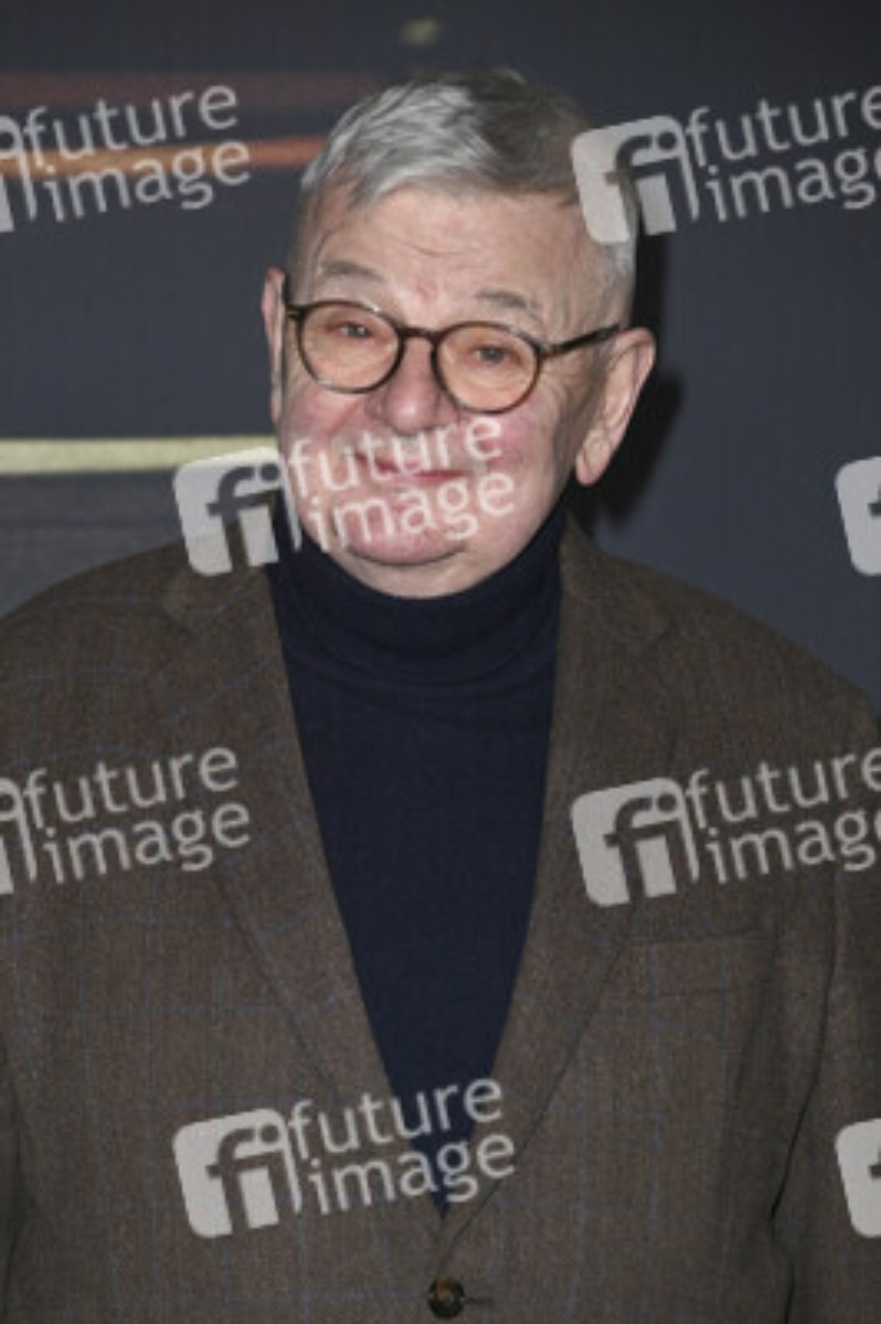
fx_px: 5515
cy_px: 662
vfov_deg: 13.7
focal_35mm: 150
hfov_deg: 9.1
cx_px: 440
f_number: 5.6
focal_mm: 150
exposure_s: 1/200
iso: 400
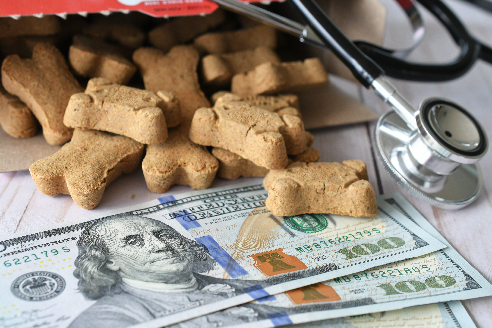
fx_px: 820
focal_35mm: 60
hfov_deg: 33.4
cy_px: 164
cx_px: 246
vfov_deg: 22.6
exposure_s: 1/125
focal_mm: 40
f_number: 9
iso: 320
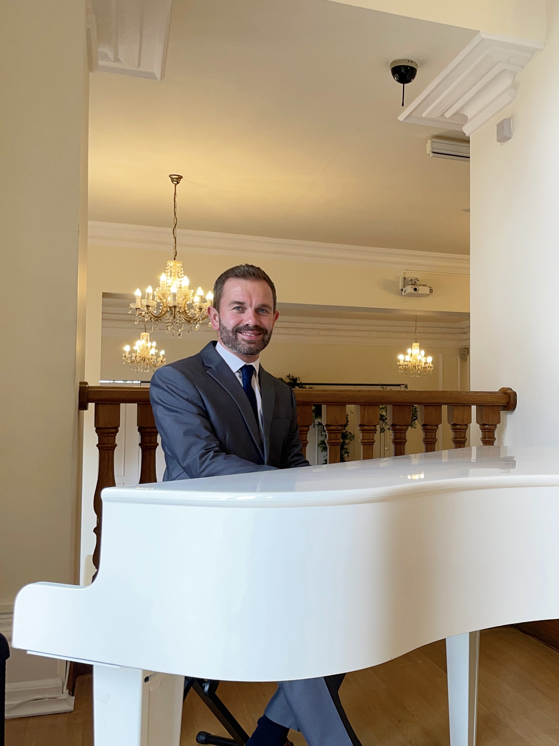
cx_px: 280
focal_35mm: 26
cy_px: 373
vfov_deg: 67.3
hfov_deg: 53.1
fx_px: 560
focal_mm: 4.2
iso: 32
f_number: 1.6
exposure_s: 1/129
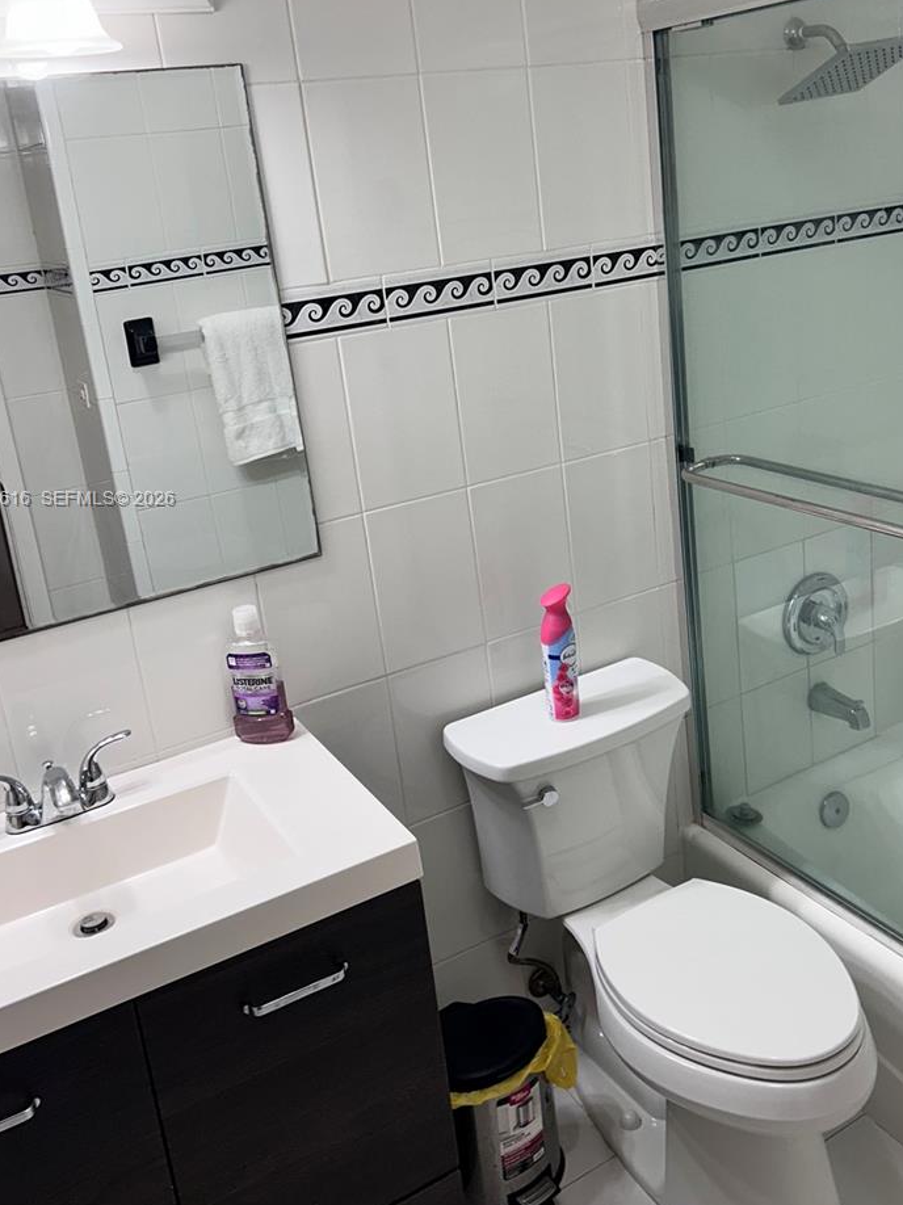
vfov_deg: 53.7
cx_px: 522
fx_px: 1183
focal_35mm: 34
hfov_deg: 41.7
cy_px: 500
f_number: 1.5
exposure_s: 1/120
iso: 64
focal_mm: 5.7
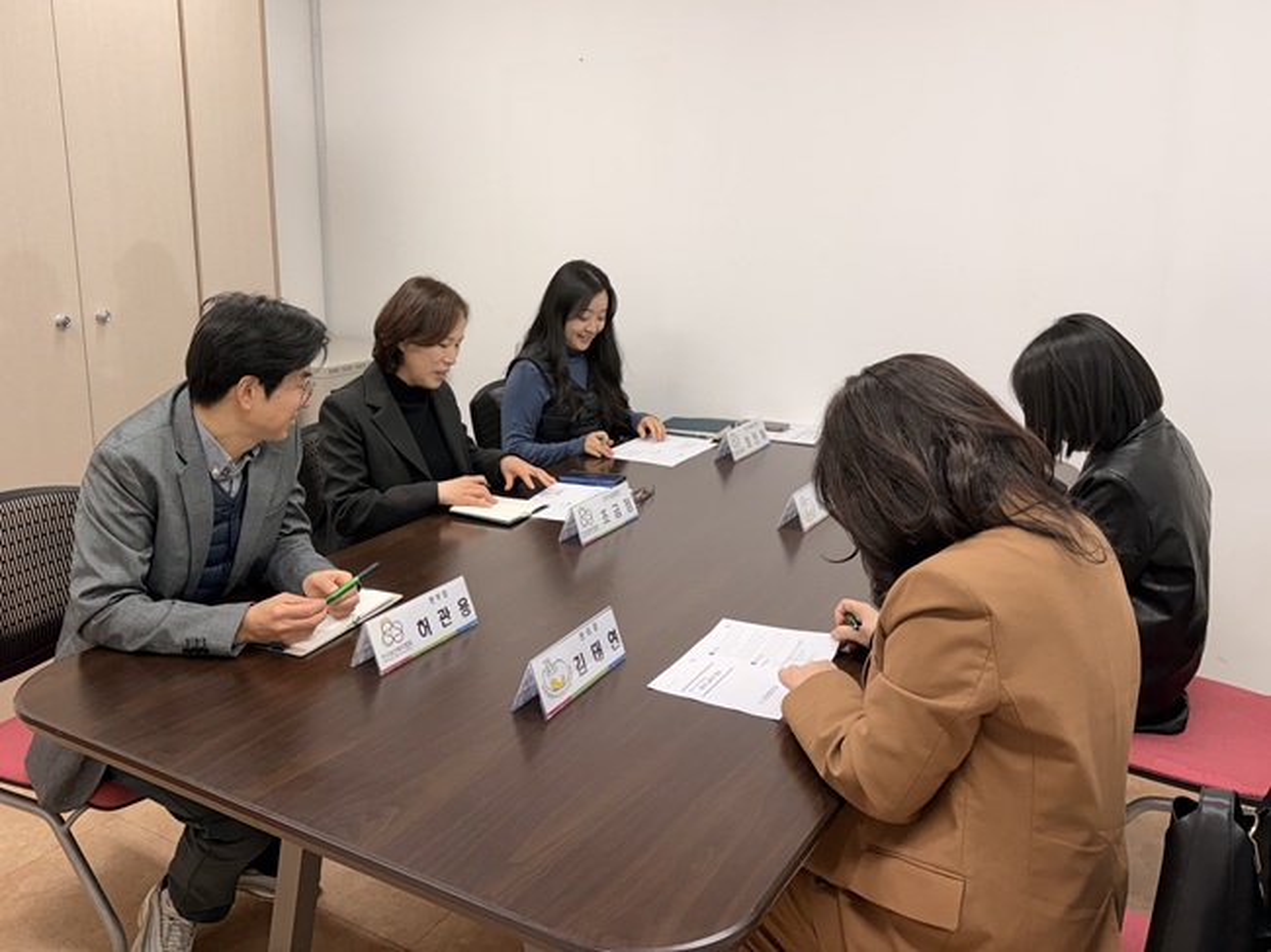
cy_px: 476
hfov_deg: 67.3
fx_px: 954
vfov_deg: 53.0
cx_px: 636
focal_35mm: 26
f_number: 1.6
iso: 80
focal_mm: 5.96
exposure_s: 1/120
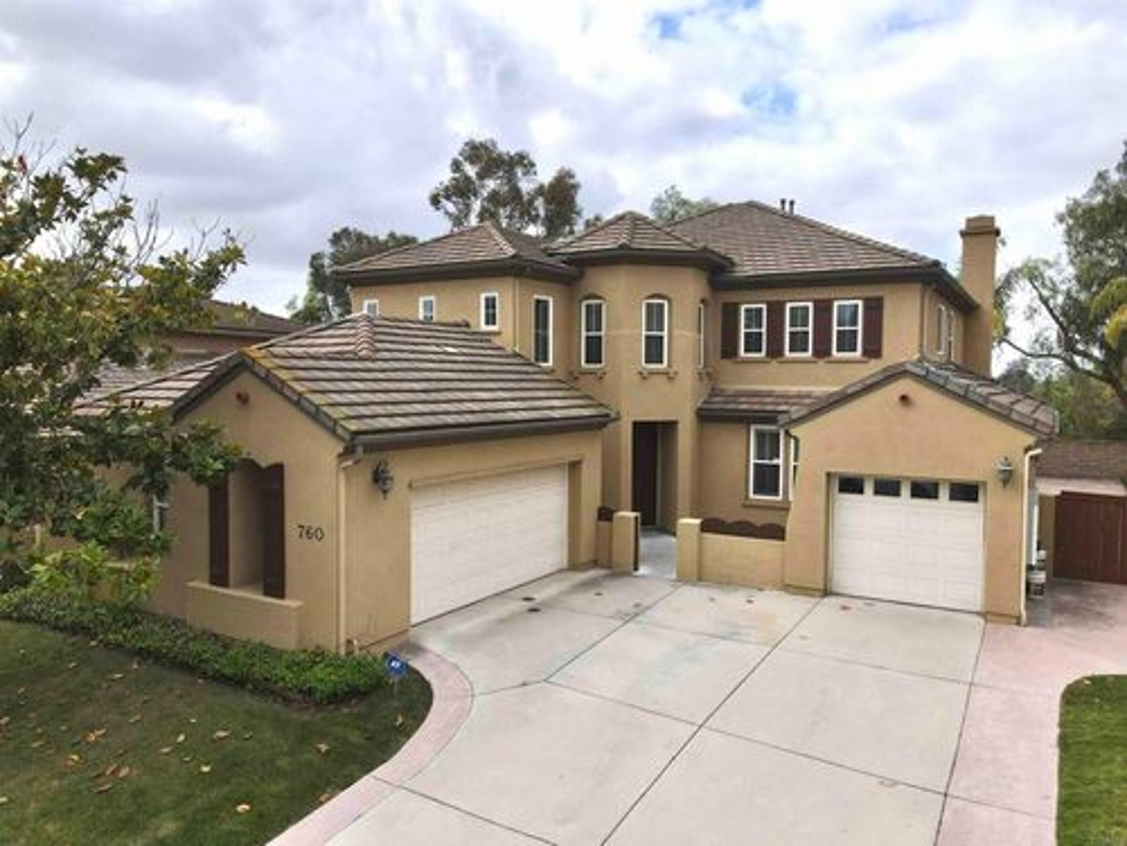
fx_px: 781
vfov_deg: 56.8
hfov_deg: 71.6
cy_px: 423
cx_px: 564
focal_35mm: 24
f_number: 2.8
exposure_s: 1/15
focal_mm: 4.5
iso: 120
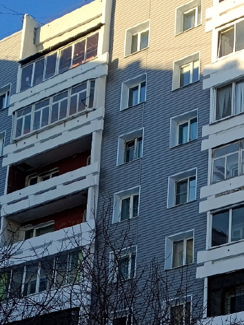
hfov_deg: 20.5
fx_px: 648
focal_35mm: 69
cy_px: 246
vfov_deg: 27.7
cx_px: 253
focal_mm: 4.71
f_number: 1.7
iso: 50
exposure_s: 1/317
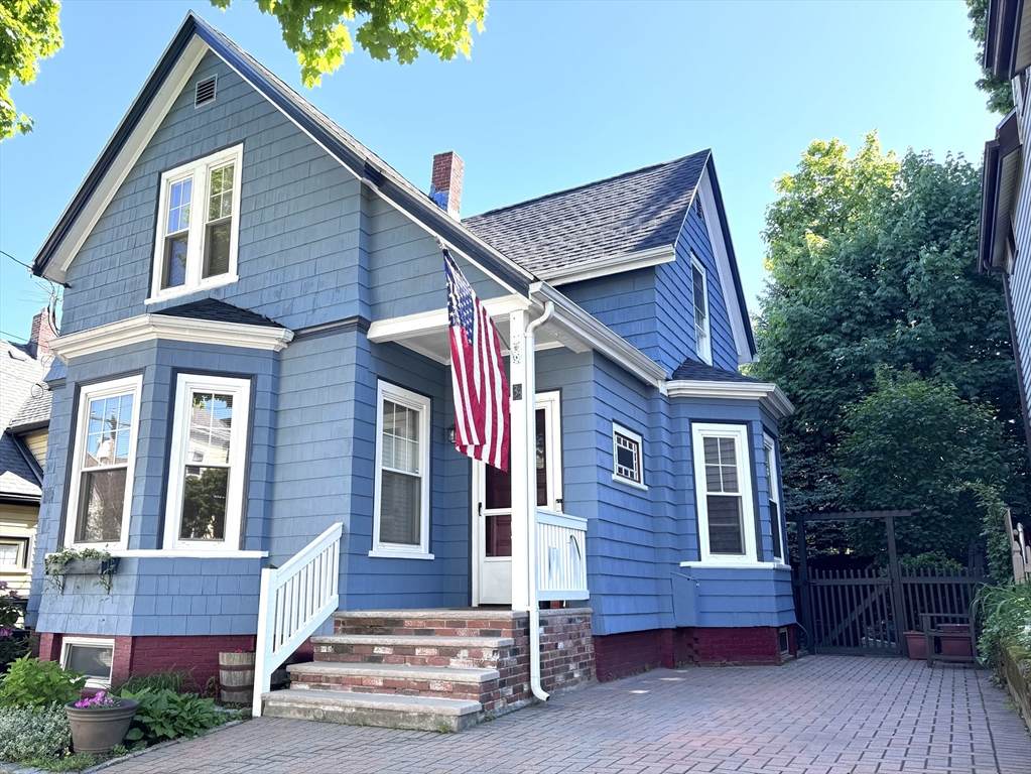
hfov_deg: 71.6
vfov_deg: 56.8
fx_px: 715
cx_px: 516
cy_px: 387
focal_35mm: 24
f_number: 1.78
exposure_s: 1/739
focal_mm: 6.76
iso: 80
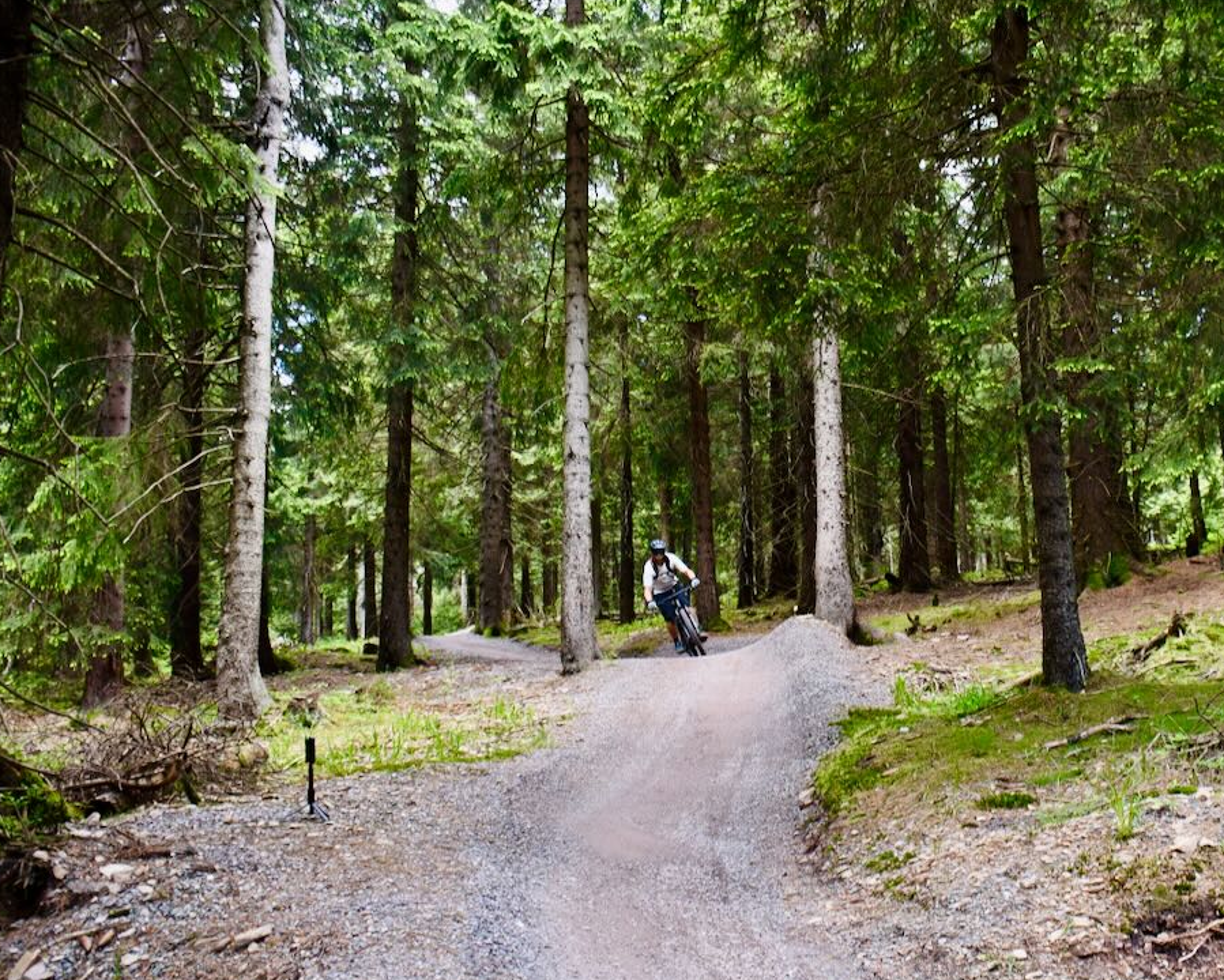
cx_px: 705
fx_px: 1123
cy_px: 495
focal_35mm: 31
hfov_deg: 56.9
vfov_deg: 47.1
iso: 640
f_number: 3.5
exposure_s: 1/250
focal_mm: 18
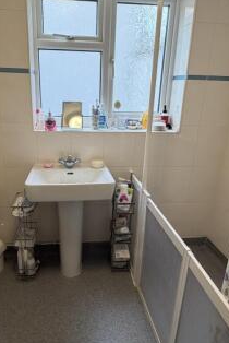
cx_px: 98
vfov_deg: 67.3
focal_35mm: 27
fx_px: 257
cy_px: 175
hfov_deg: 47.9
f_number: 2.2
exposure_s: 1/50
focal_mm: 2.22
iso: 160
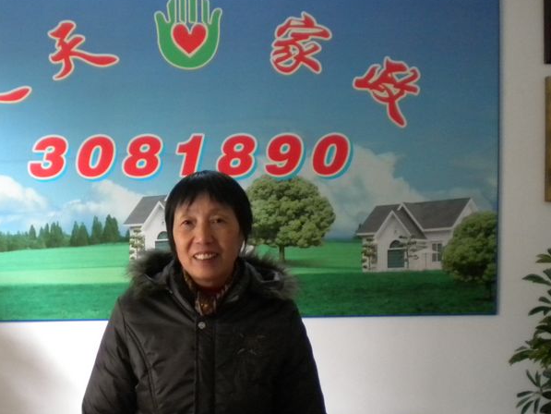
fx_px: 955
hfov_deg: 31.9
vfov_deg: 24.3
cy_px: 274
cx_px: 188
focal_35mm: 60
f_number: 3.1
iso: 400
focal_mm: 6.3
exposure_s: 1/43.7
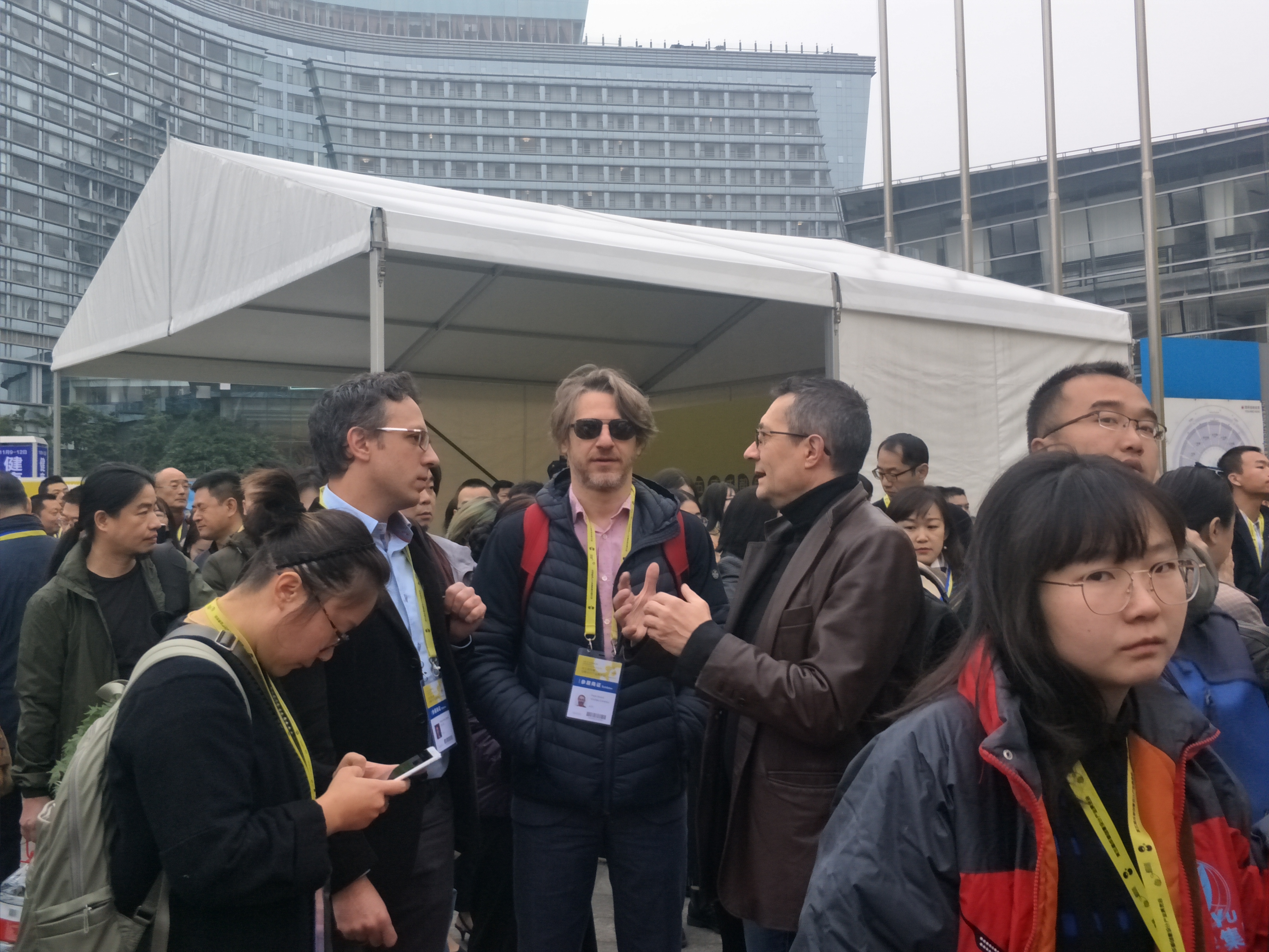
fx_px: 880
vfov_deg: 56.8
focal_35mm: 24
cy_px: 476
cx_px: 634
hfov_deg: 71.6
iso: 85
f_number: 1.7
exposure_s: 1/100
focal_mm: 4.1
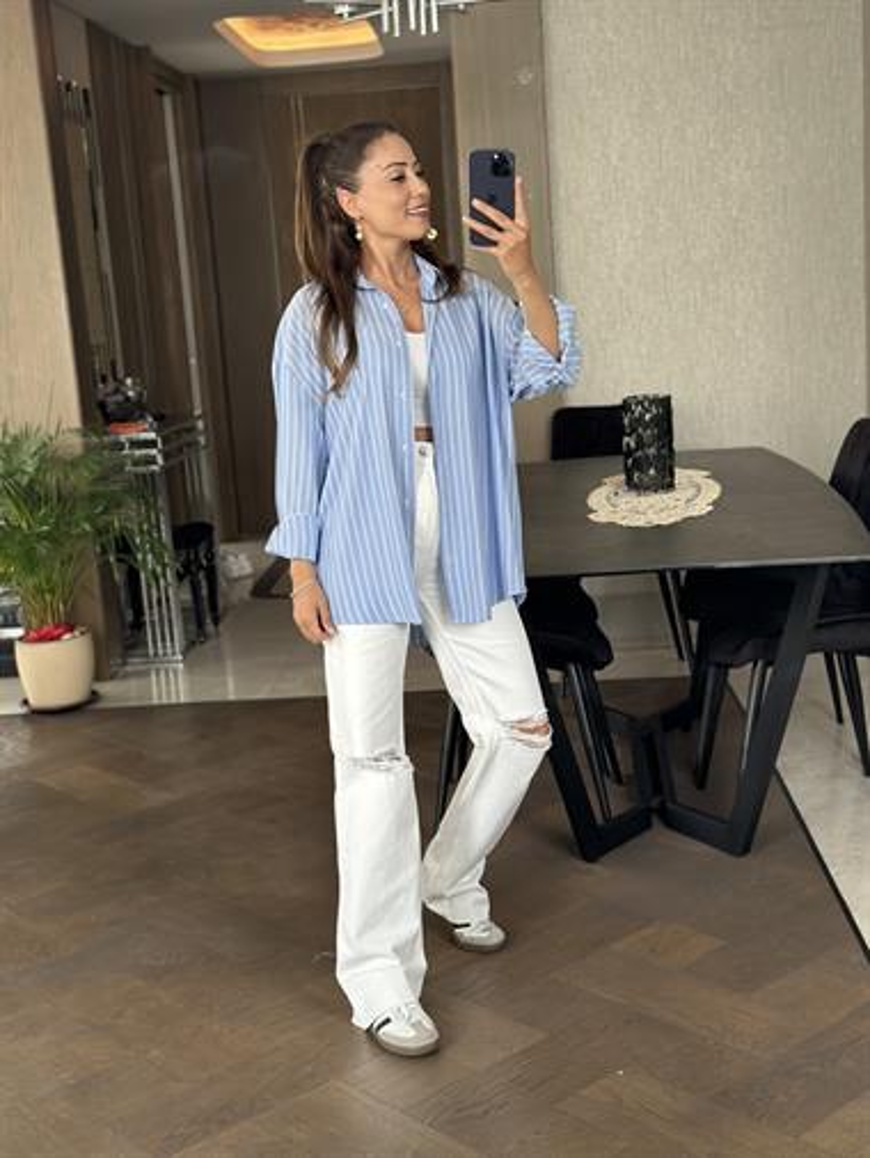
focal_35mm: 48
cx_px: 435
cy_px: 579
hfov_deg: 30.3
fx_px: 1607
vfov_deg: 39.6
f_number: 1.78
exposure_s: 1/69
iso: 125
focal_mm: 6.86
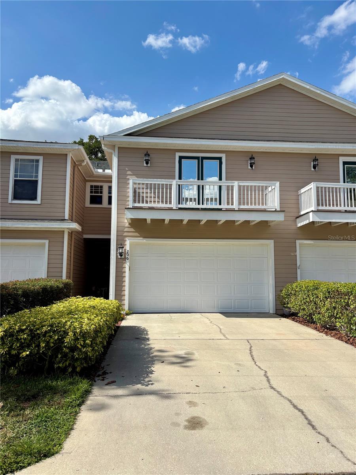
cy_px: 238
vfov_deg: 67.3
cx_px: 178
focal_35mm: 26
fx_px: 357
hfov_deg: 53.1
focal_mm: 5.96
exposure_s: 1/4329
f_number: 1.6
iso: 50
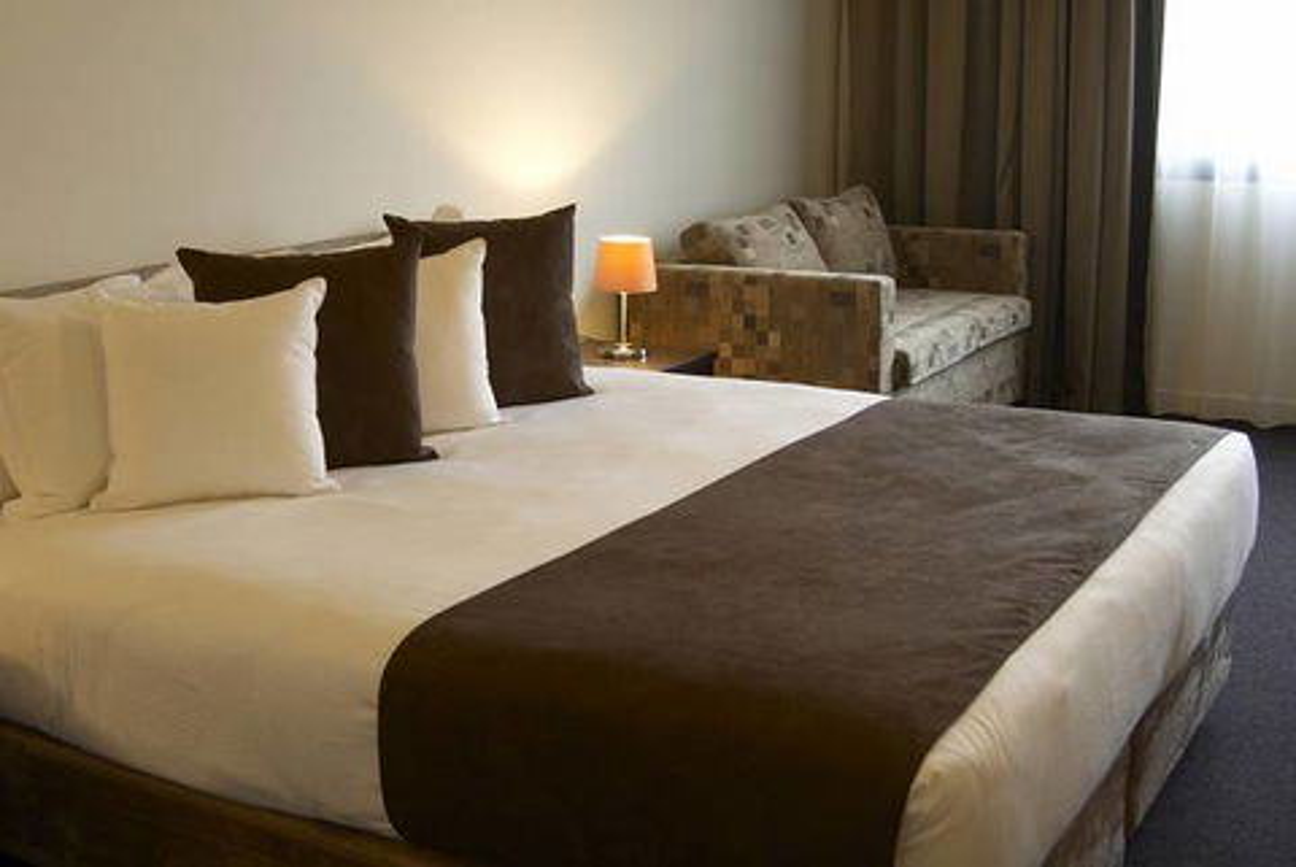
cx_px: 648
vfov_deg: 32.0
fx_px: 1513
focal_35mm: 42
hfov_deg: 46.4
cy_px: 434
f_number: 4.5
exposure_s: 1/8
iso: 400
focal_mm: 28
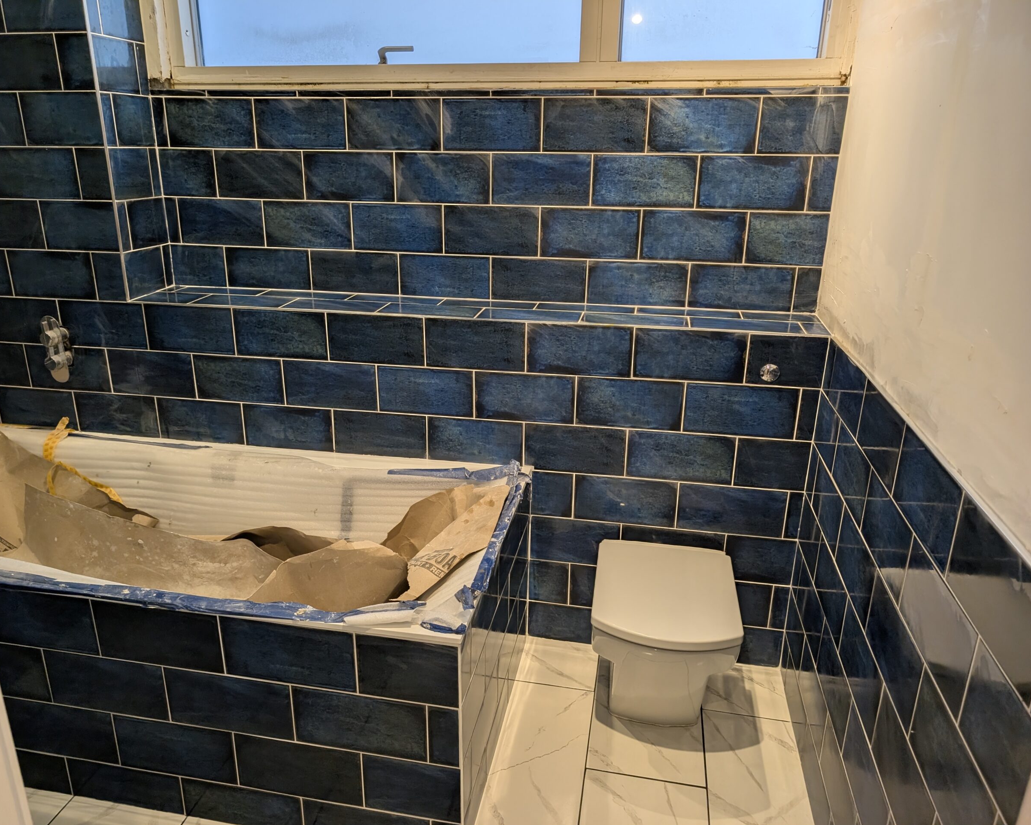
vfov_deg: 56.8
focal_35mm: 25
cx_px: 497
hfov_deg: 68.1
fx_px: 763
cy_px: 413
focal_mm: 6.9
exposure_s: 1/100
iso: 73
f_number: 1.68
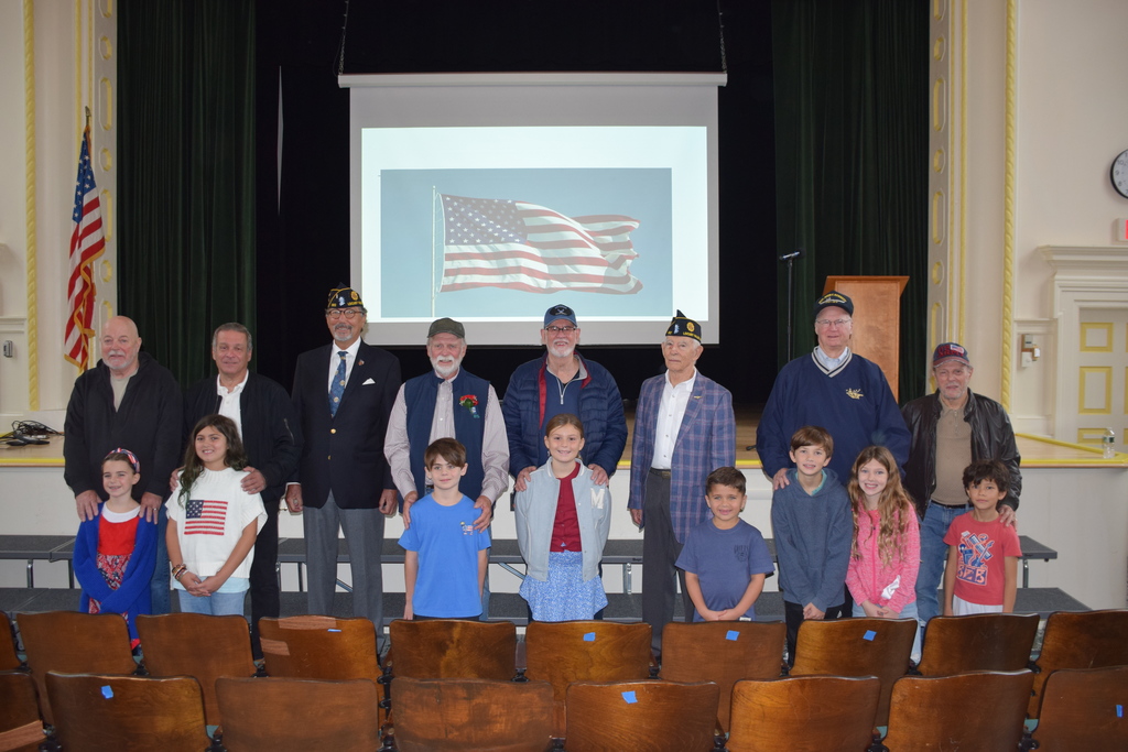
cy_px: 376
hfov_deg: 61.9
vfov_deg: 43.6
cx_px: 564
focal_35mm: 30
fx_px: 940
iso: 800
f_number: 4.5
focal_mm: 20
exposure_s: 1/80
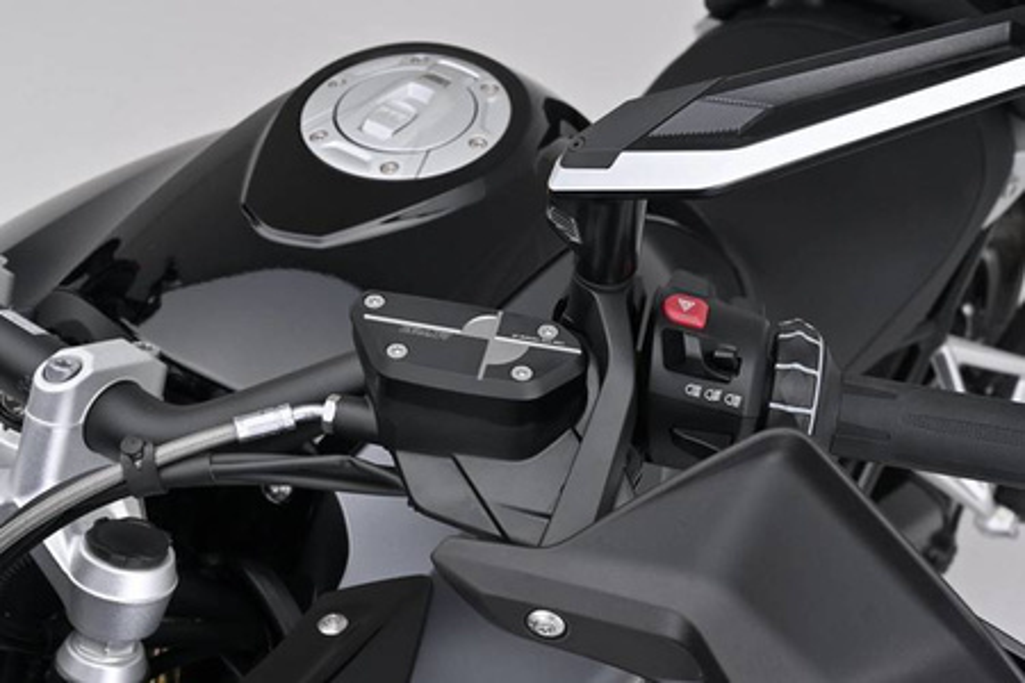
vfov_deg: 27.0
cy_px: 342
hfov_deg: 39.6
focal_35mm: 50
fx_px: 1423
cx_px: 512
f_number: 14
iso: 100
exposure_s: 1/125
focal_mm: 50
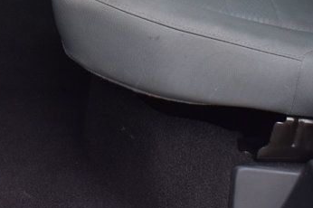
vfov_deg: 15.9
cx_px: 117
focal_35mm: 80
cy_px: -86
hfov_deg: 25.3
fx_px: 695
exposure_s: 1/20
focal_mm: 18
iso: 400
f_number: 6.3
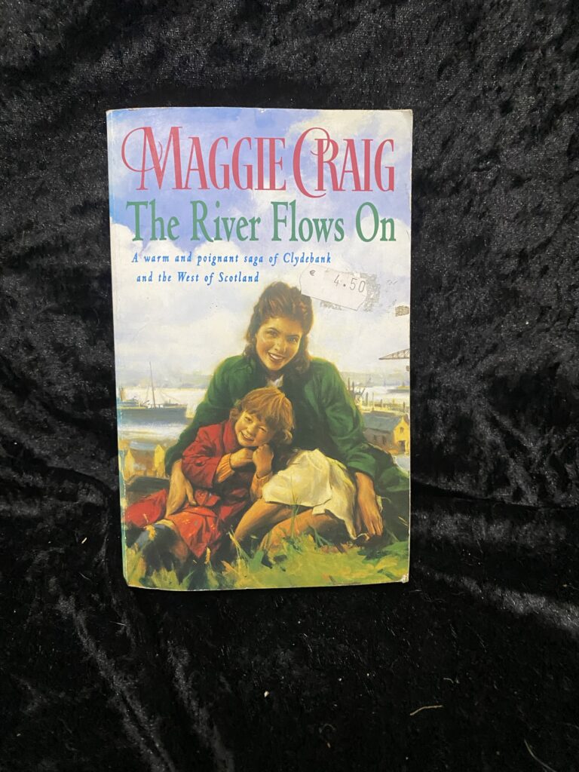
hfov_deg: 53.1
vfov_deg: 67.3
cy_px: 386
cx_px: 290
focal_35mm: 26
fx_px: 580
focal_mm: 4.25
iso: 640
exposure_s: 1/33
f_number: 1.8
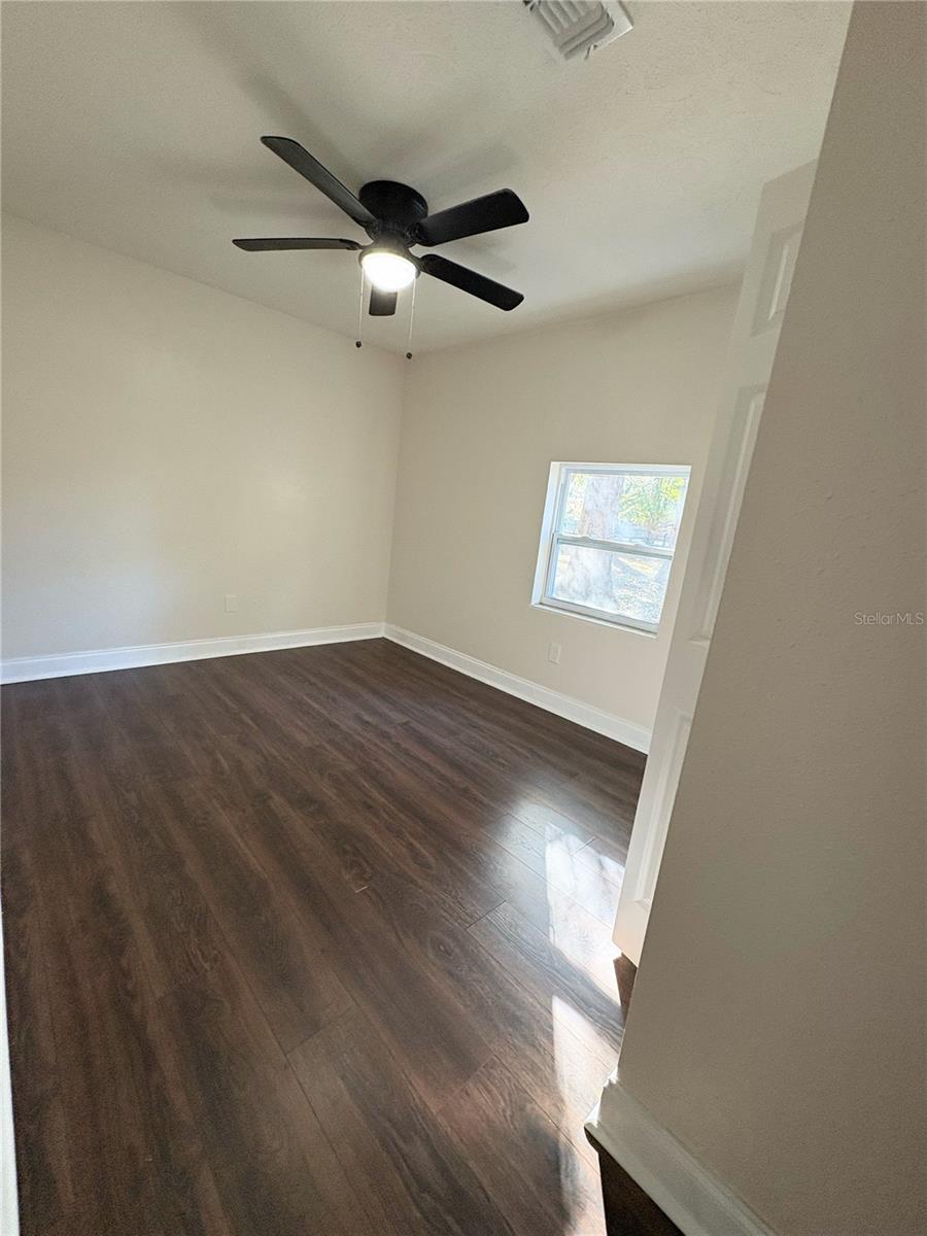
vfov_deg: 102.1
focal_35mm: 14
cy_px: 618
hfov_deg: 85.7
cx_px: 464
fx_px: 500
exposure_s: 1/60
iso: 250
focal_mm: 2.22
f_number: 2.2
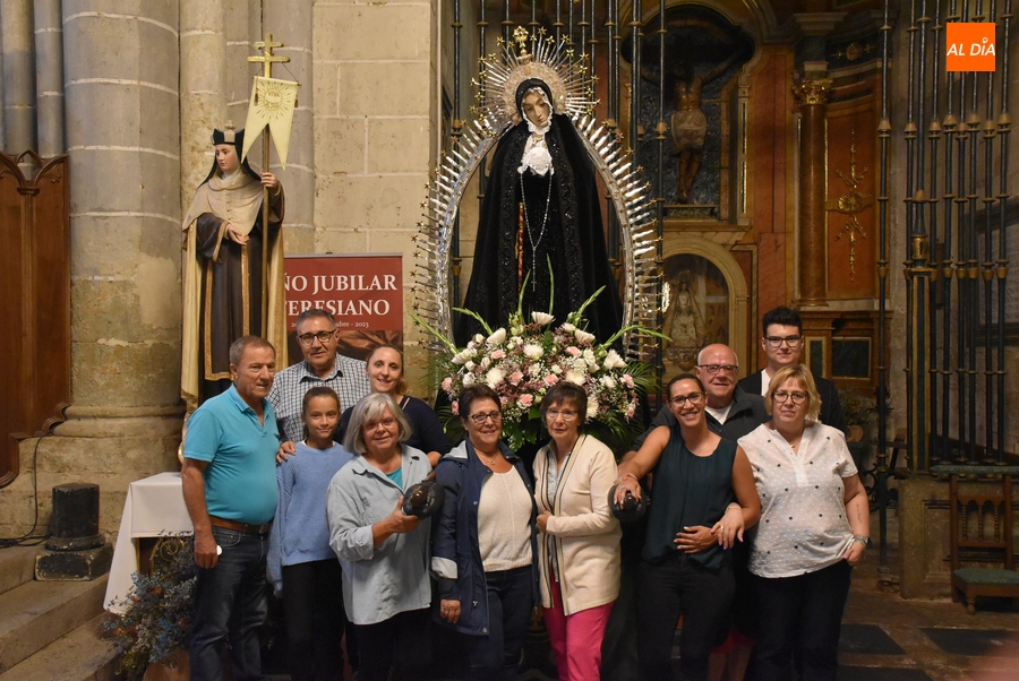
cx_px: 510
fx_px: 1105
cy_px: 340
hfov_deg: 49.5
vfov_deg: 34.3
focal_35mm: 39
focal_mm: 26
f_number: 3.8
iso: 4500
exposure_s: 1/60
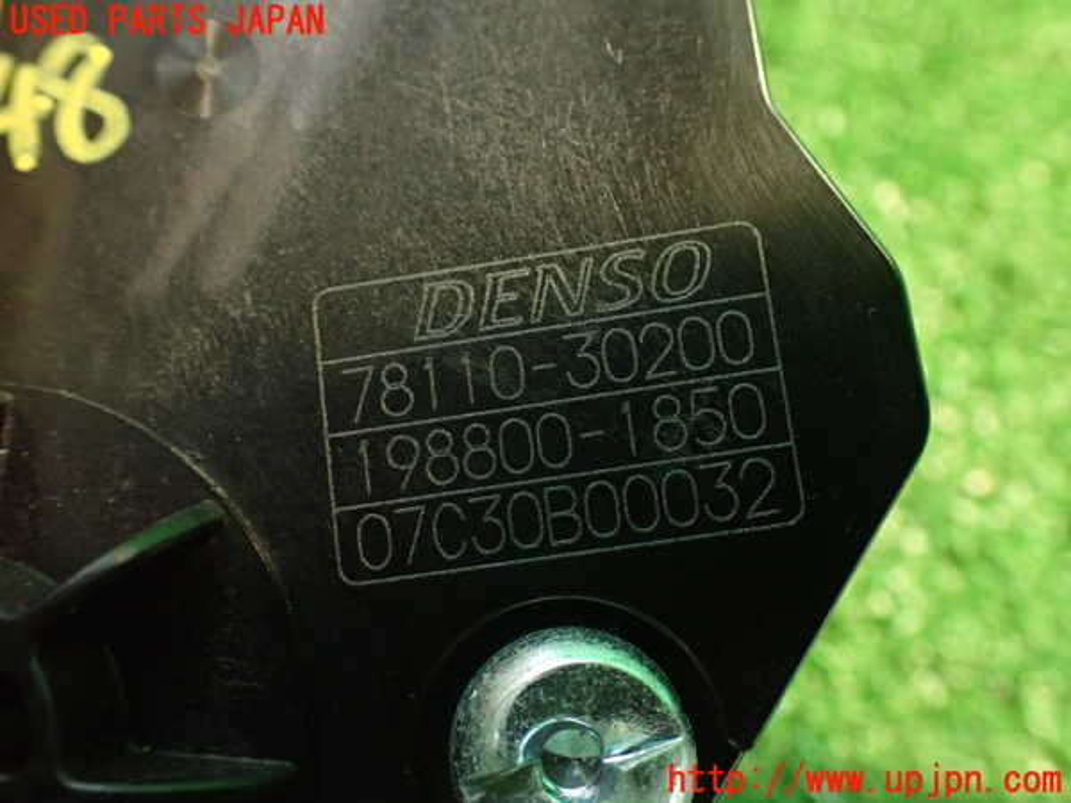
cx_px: 536
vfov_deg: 44.2
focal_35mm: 32
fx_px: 990
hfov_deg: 56.8
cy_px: 402
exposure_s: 1/20
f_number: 2.4
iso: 800
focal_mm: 5.79
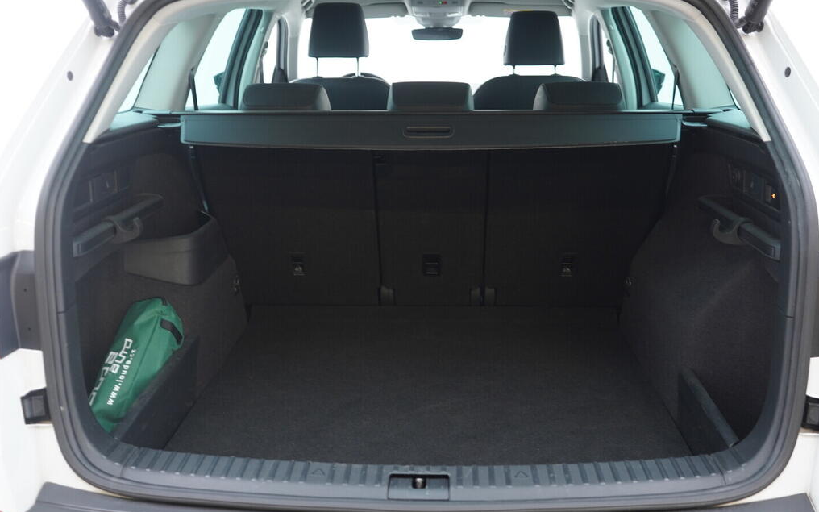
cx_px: 410
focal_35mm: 37
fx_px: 826
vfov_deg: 34.4
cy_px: 249
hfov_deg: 52.7
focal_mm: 24
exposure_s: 1/40
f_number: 2.8
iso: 400
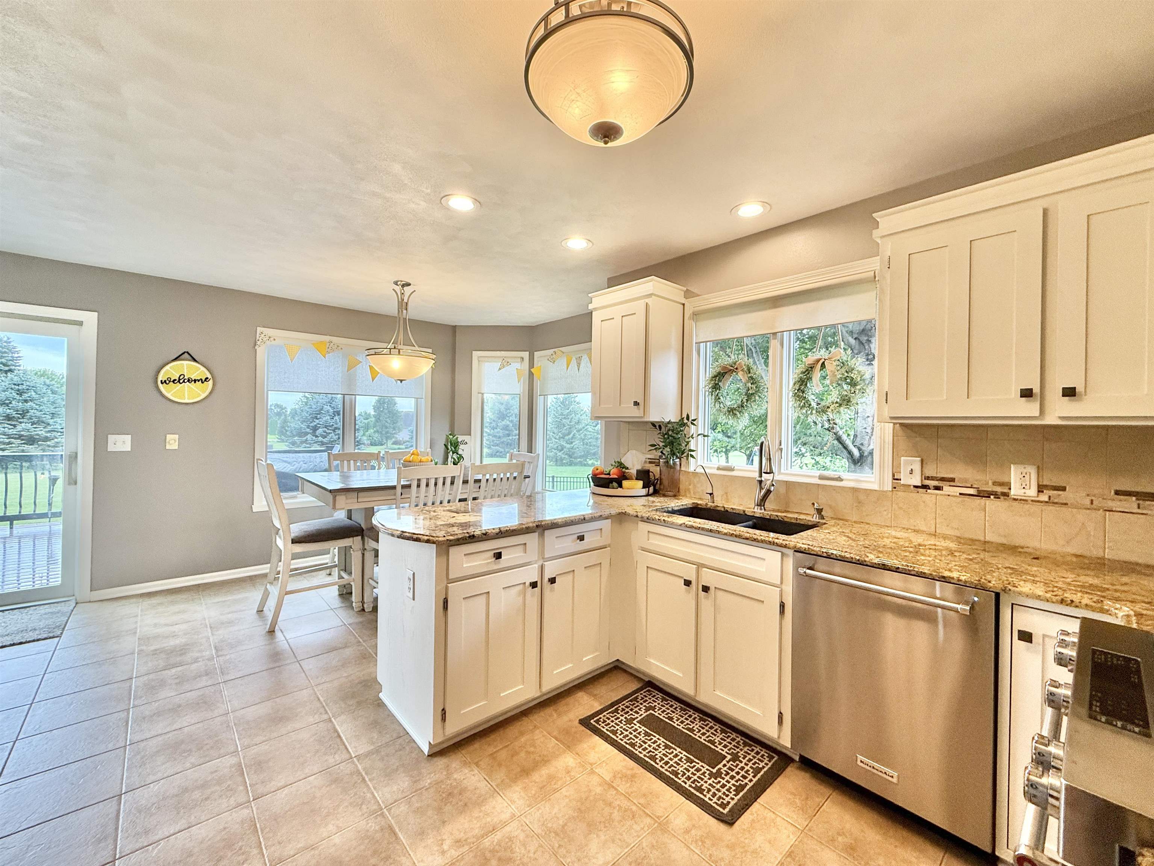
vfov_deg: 85.7
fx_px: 467
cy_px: 433
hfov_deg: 102.1
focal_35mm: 14
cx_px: 577
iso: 100
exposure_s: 1/120
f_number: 2.2
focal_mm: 2.22
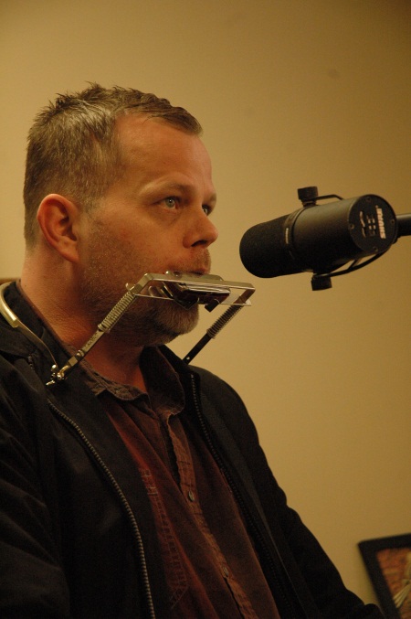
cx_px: 206
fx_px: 1802
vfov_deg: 19.5
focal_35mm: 105
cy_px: 310
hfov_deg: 13.0
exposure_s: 1/125
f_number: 4.5
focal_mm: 70
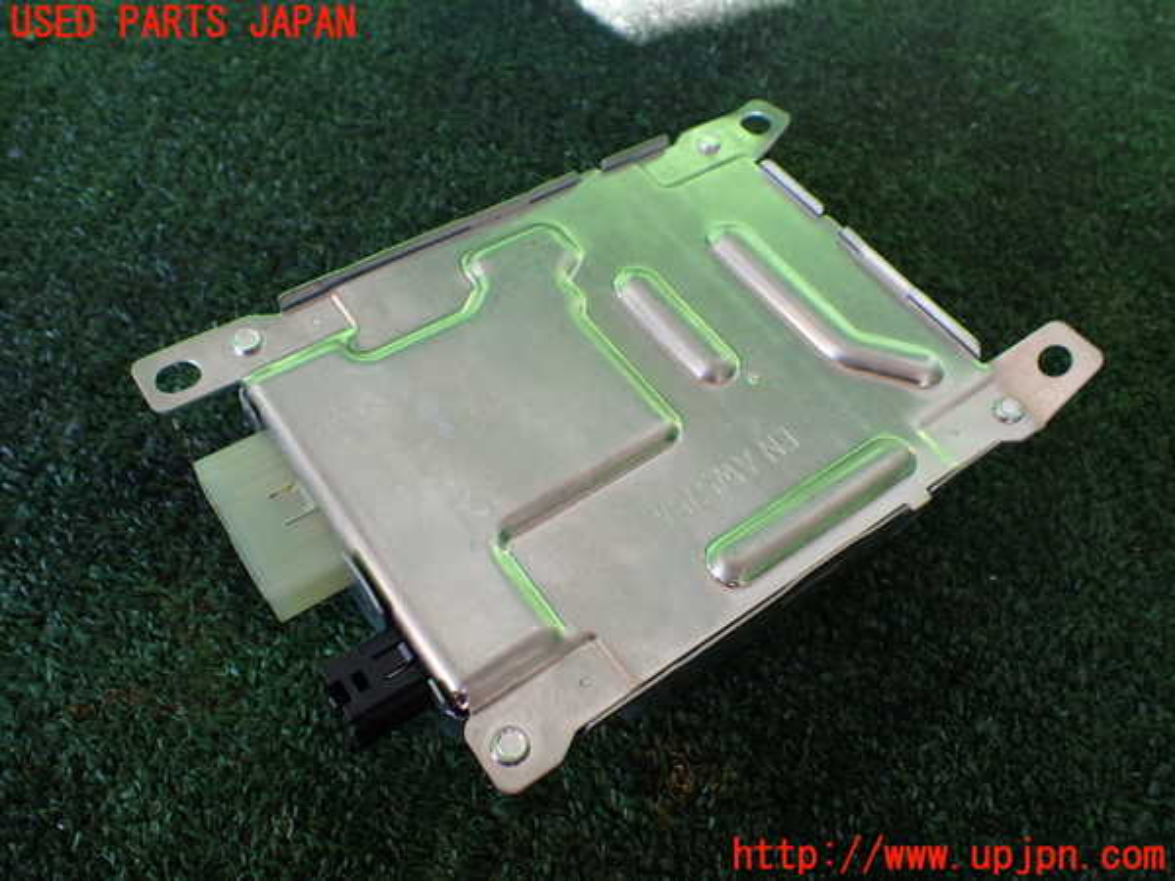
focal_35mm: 30
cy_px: 440
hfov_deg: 60.0
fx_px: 1018
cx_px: 588
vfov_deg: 46.8
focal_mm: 5.4
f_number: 2.3
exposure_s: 1/125
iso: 125
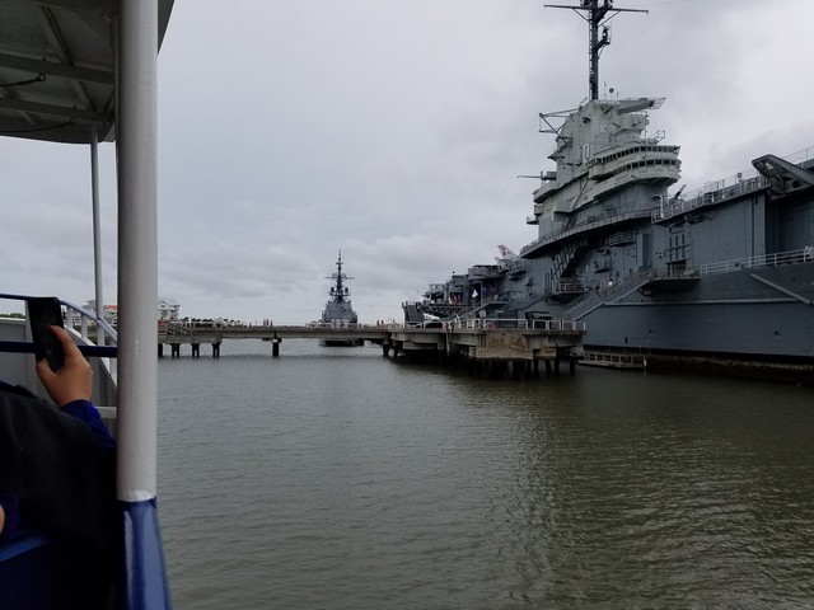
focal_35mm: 26
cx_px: 407
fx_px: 611
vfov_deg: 53.1
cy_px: 305
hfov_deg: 67.3
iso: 50
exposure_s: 1/3056
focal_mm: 4.2
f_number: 1.7
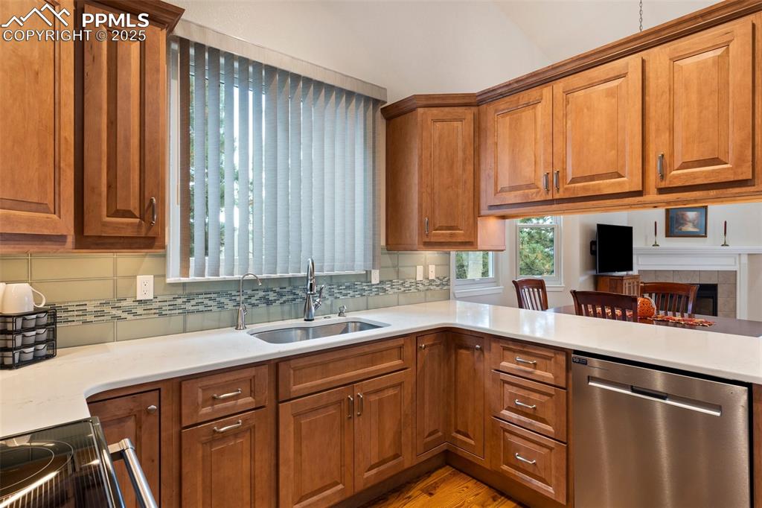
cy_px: 254
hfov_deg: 86.9
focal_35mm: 19
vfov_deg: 64.5
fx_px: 402
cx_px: 381
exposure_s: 1/10
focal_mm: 19
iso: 400
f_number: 8
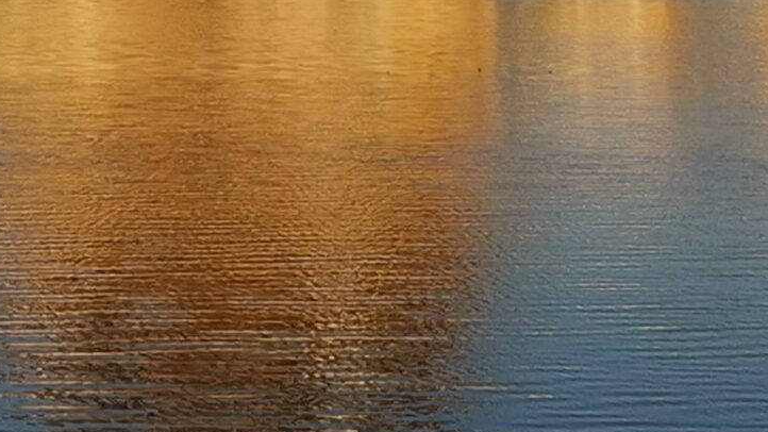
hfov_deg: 12.9
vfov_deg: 7.1
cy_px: -429
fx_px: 3380
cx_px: 224
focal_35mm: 166
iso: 50
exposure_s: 1/2500
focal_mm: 4.75
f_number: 1.8
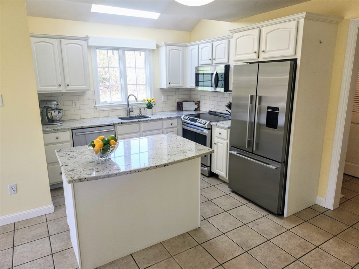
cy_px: 134
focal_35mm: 23
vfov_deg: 58.9
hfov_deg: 73.9
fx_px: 239
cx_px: 180
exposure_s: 1/120
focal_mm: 5.54
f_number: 1.8
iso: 40
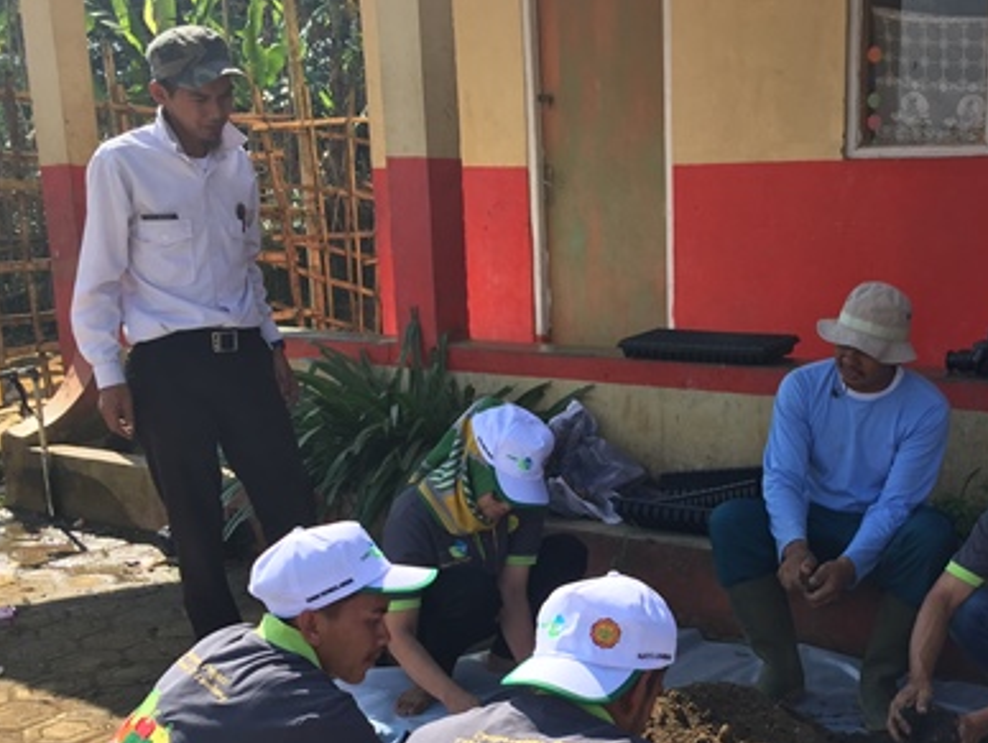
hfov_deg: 39.8
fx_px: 1343
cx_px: 677
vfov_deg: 30.6
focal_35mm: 47
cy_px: 514
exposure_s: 1/1041
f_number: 2.2
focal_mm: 4.15
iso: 32
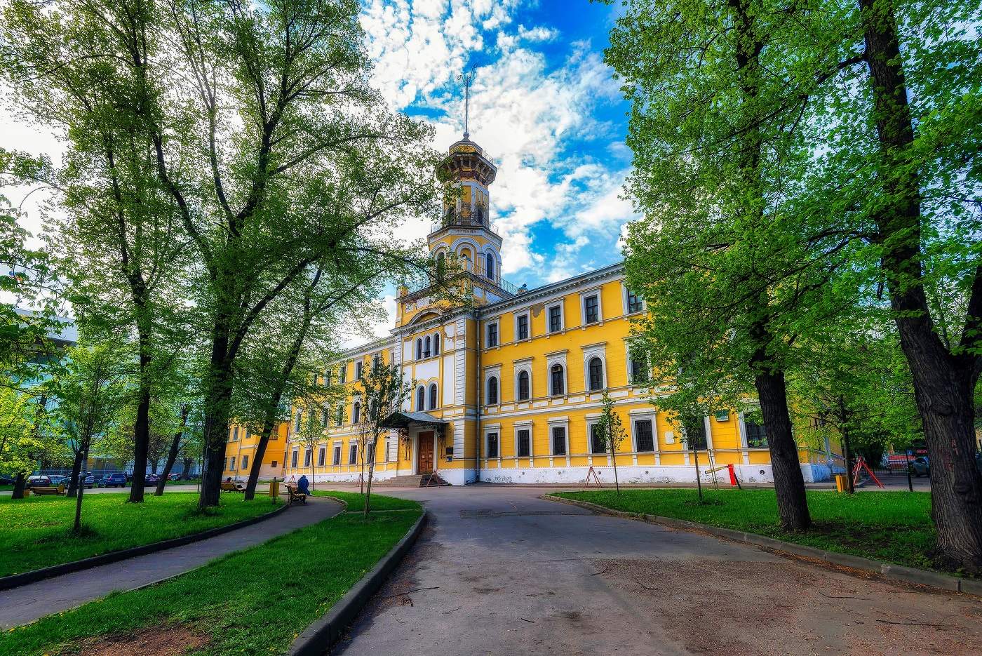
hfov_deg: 96.7
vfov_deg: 73.8
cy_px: 328
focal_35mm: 16
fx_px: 437
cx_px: 491
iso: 50
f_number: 8
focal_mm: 16
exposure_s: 1/50
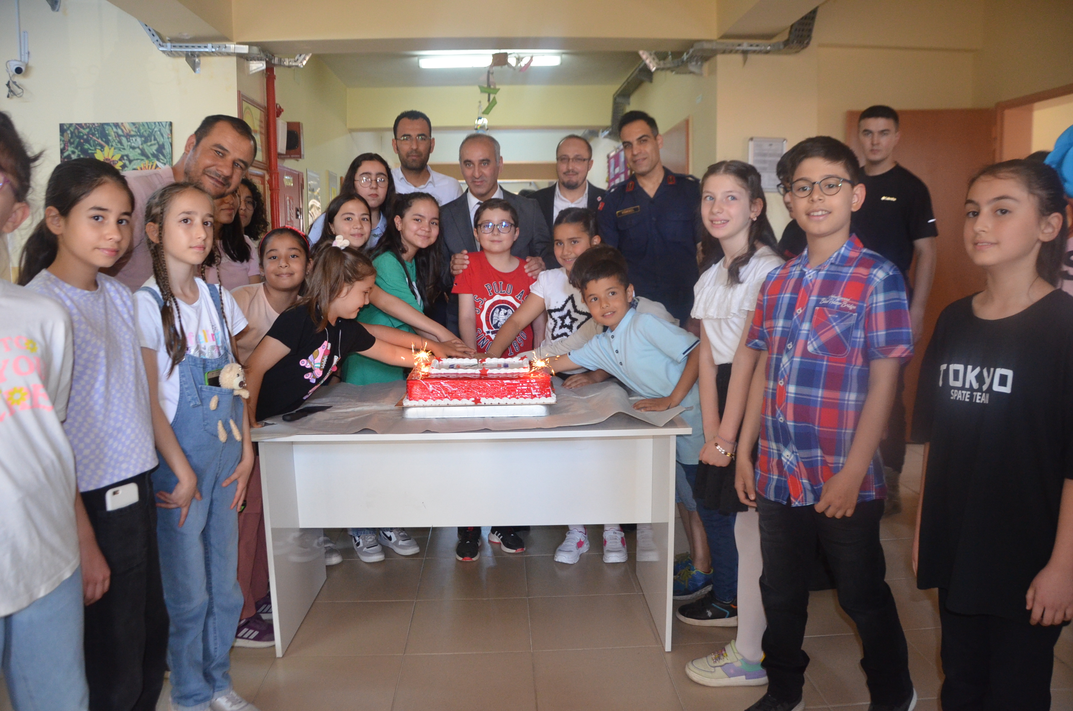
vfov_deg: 47.7
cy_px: 356
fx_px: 803
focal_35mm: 27
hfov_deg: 67.5
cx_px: 536
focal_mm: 18
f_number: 3.5
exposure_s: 1/60
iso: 1600
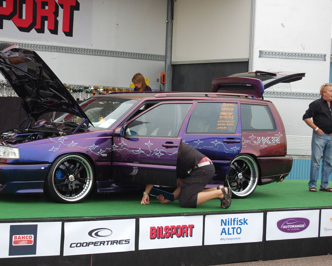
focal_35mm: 94
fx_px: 920
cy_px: 133
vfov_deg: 16.4
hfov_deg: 20.4
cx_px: 134
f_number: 5.6
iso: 320
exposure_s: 1/125
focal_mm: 55
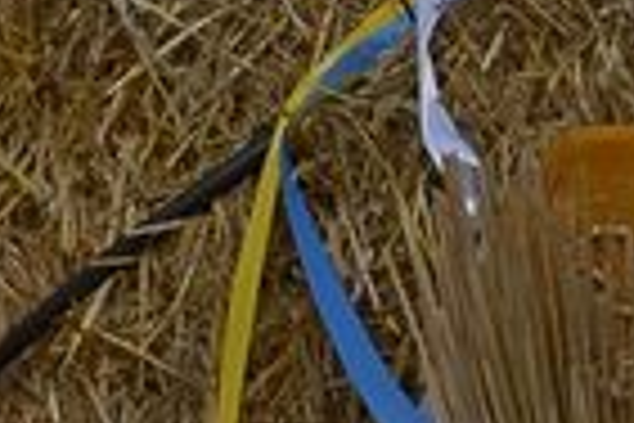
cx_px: -49
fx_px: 10513
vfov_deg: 2.3
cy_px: -461
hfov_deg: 3.5
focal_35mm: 597
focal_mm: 66
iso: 500
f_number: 10
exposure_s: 1/1600
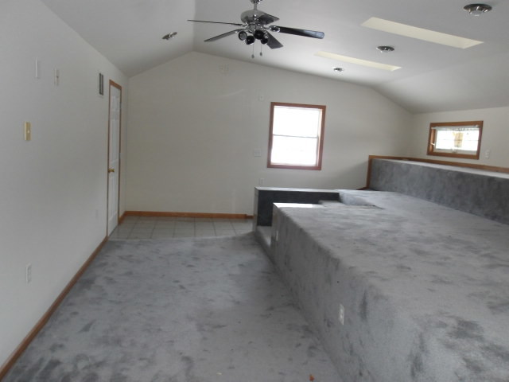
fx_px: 397
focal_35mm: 27
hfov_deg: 65.3
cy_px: 191
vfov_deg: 51.4
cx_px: 254
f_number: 3
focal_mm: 4.9
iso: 400
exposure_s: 1/60
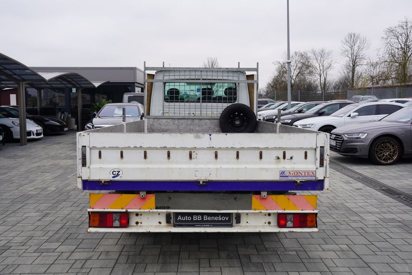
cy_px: 138
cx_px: 206
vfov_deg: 38.9
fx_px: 389
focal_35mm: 34
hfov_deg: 55.8
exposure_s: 1/100
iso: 100
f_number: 6.3
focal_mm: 34
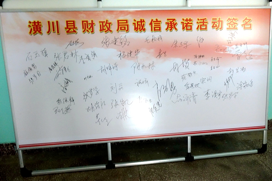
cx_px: 136
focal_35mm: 24
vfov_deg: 53.1
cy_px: 90
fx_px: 181
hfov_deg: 73.8
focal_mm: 8.8
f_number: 2.8
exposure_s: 1/25
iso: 800
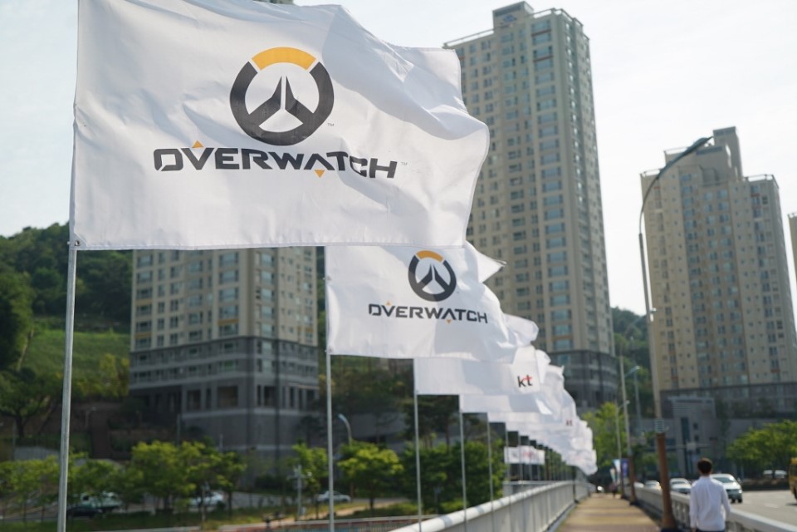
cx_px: 398
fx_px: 908
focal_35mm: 41
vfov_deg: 32.6
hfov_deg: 47.4
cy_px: 266
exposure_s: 1/1000
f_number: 4
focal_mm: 41
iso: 100
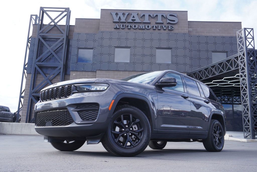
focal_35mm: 33
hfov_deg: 57.2
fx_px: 236
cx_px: 128
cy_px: 86
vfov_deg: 40.0
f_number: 5.6
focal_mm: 22
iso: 100
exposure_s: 1/125
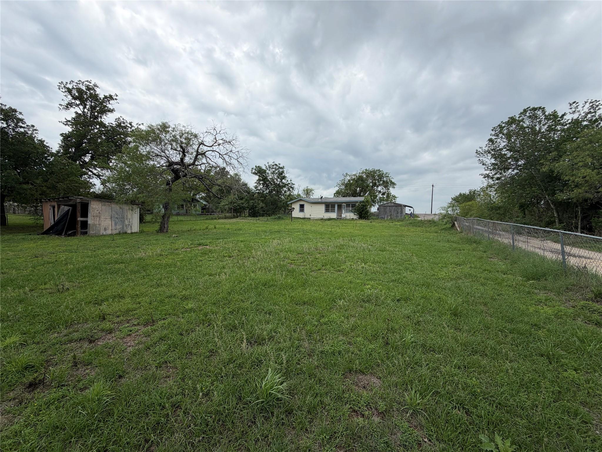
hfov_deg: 102.1
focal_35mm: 14
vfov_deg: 85.7
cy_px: 226
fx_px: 243
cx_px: 301
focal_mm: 2.22
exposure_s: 1/876
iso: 20
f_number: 2.2
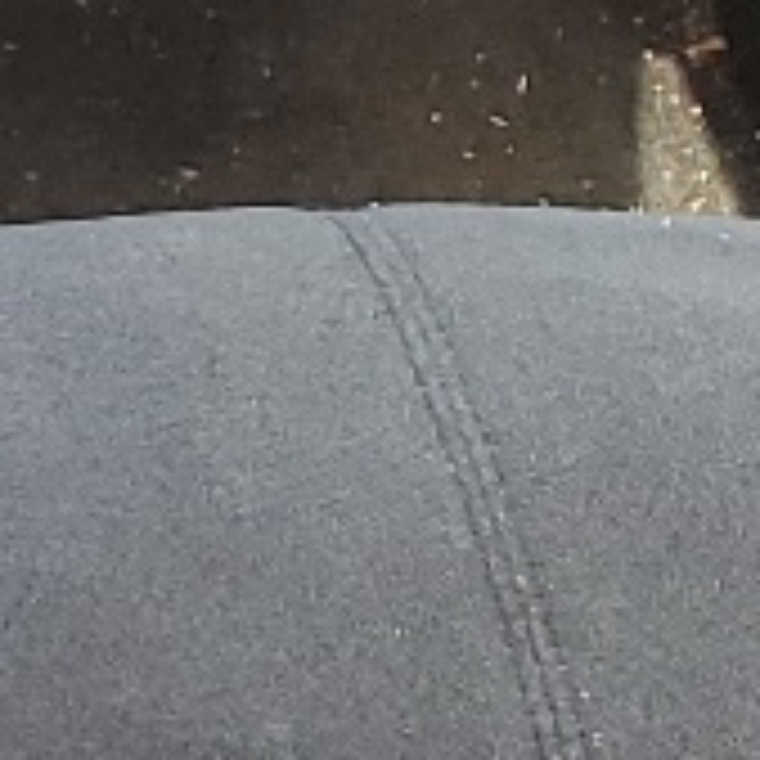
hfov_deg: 6.9
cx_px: -1871
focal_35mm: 217
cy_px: -13
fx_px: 5390
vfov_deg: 8.0
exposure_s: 1/120
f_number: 1.5
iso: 68
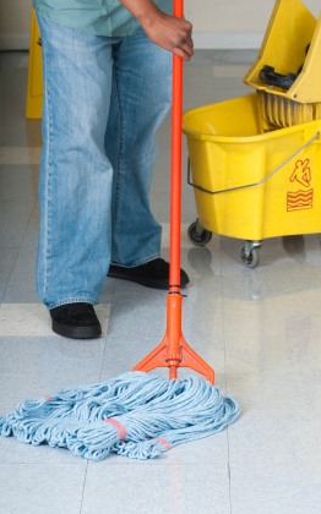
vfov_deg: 15.0
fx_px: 1948
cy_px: 256
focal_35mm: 139
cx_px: 173
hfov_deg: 9.4
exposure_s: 1/200
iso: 200
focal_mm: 90
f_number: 8
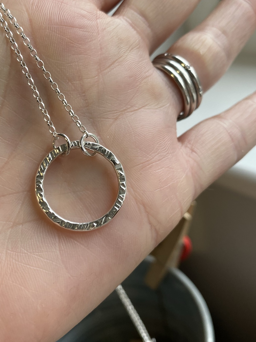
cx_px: 86
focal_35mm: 38
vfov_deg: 48.9
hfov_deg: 37.3
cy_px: 157
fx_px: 375
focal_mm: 4.25
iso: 64
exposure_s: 1/121
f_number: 1.8
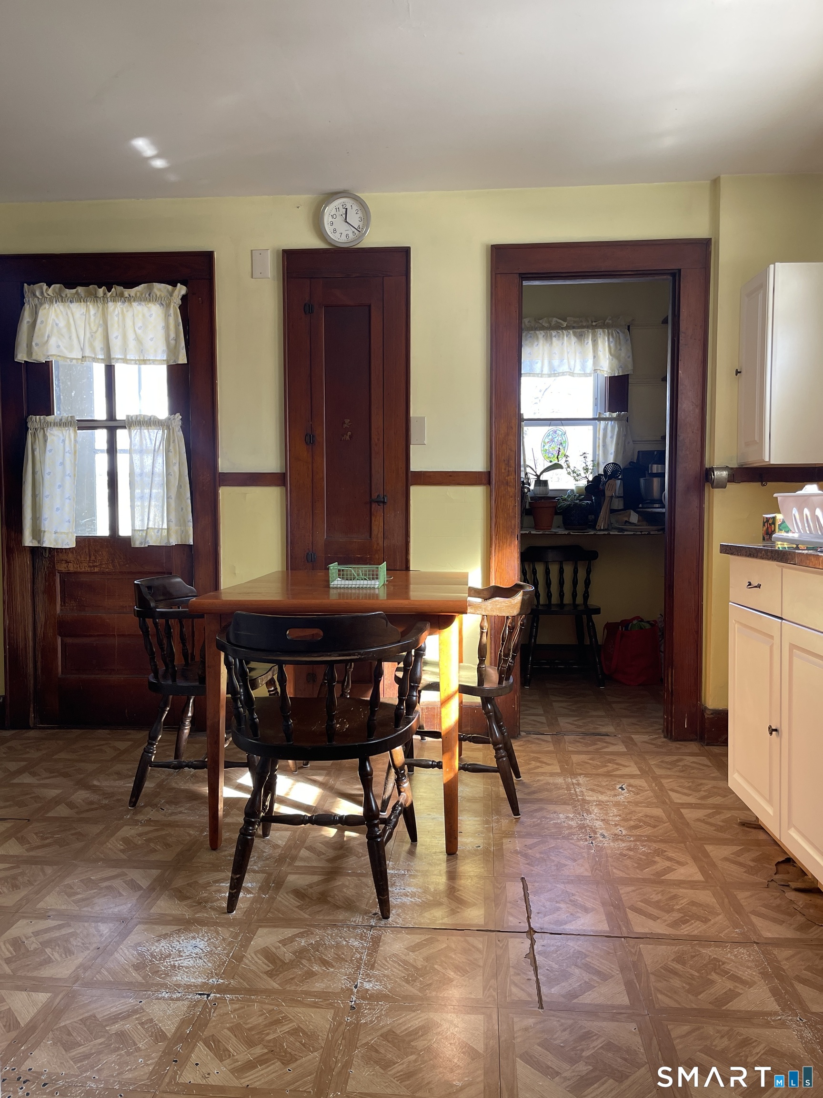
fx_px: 793
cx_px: 412
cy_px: 549
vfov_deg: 69.4
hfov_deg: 54.9
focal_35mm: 25
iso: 100
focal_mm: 5.1
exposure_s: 1/121
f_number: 1.6
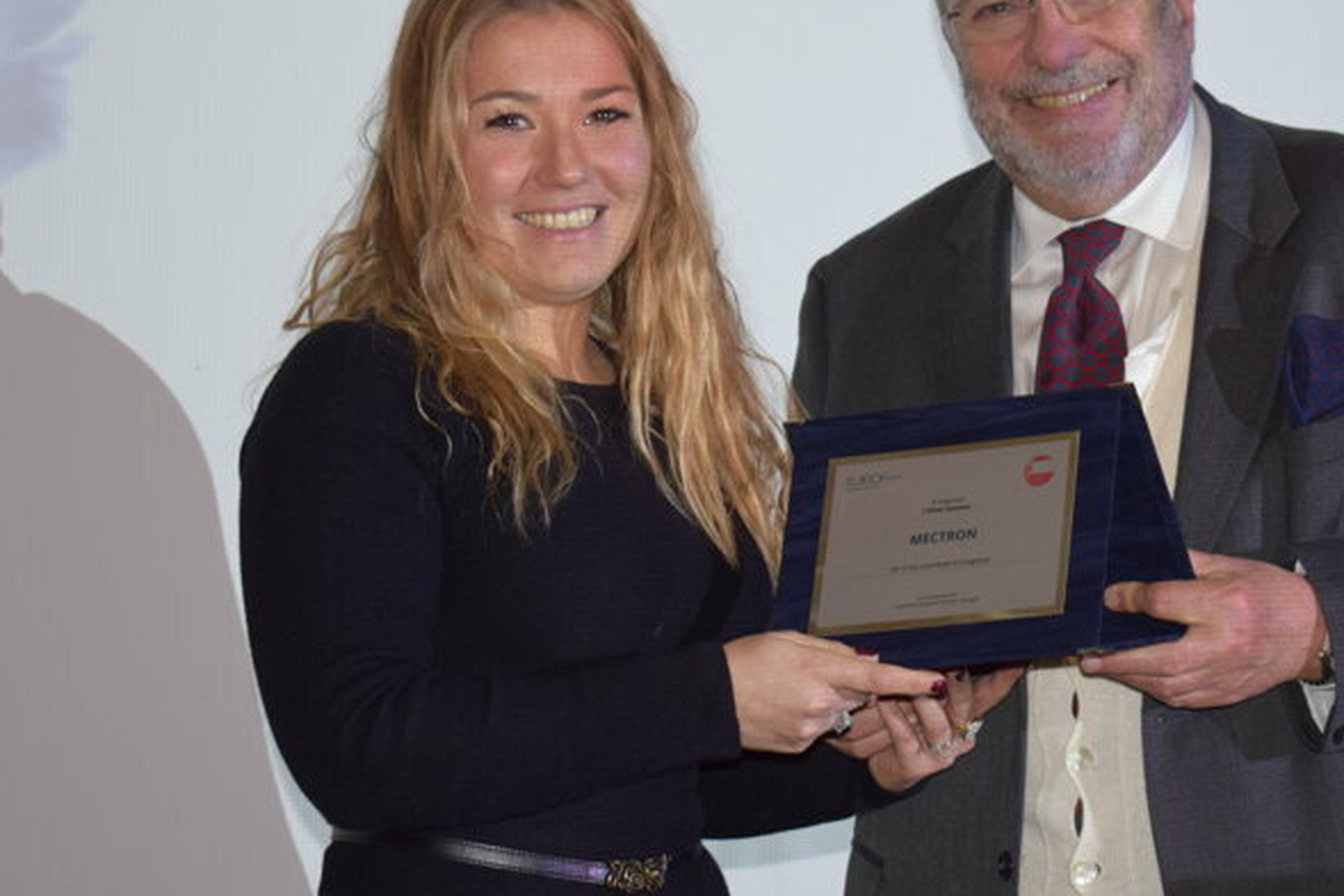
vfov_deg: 12.9
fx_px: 3958
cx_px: 893
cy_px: 329
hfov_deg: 19.2
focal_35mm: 106
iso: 1000
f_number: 5.3
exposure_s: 1/60
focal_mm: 46
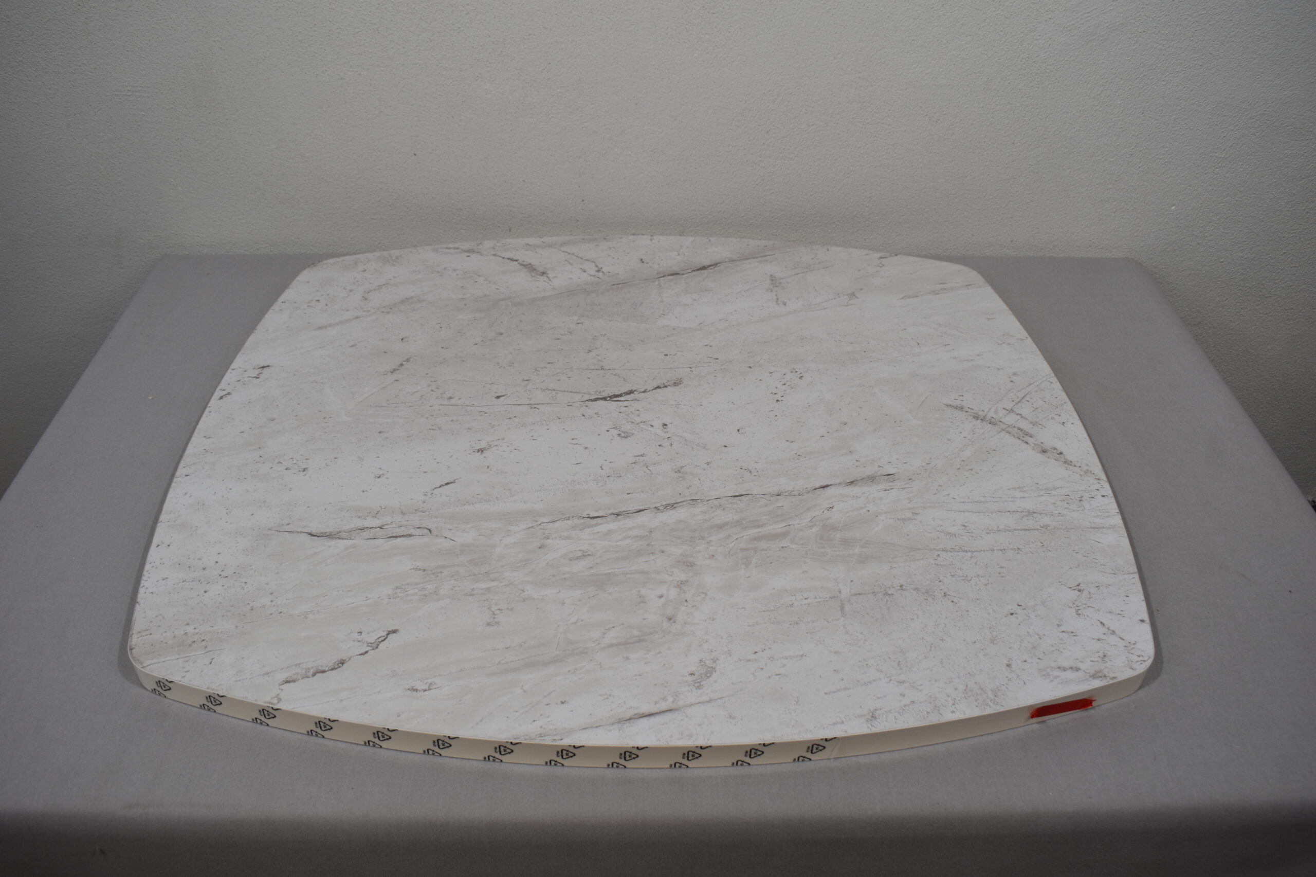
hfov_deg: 61.9
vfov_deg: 43.6
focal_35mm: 30
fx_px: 1097
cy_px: 438
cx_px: 658
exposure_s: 1/125
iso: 250
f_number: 5.6
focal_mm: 20
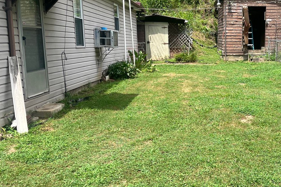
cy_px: 93
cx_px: 221
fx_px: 336
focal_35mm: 43
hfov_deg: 43.5
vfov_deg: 31.2
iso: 50
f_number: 1.6
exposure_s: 1/1279
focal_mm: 5.1
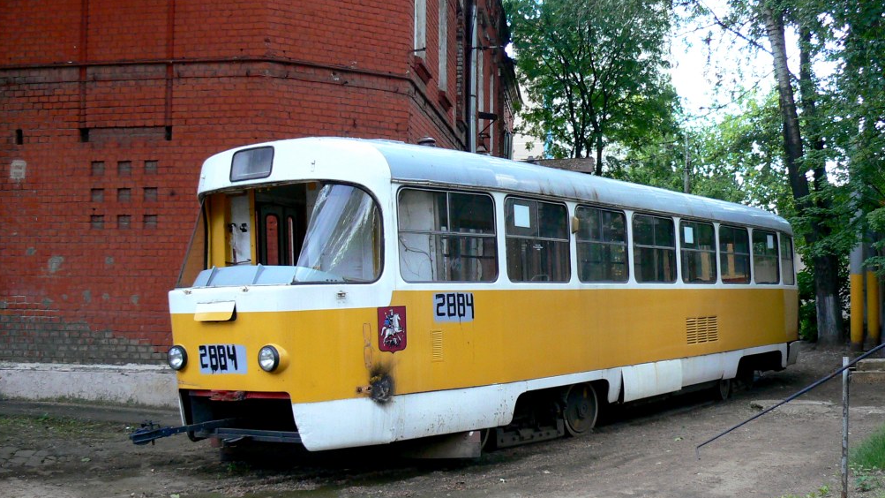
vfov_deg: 29.7
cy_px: 221
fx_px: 939
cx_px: 447
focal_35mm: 40
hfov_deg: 50.5
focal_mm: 6
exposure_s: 1/25
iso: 100
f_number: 2.8
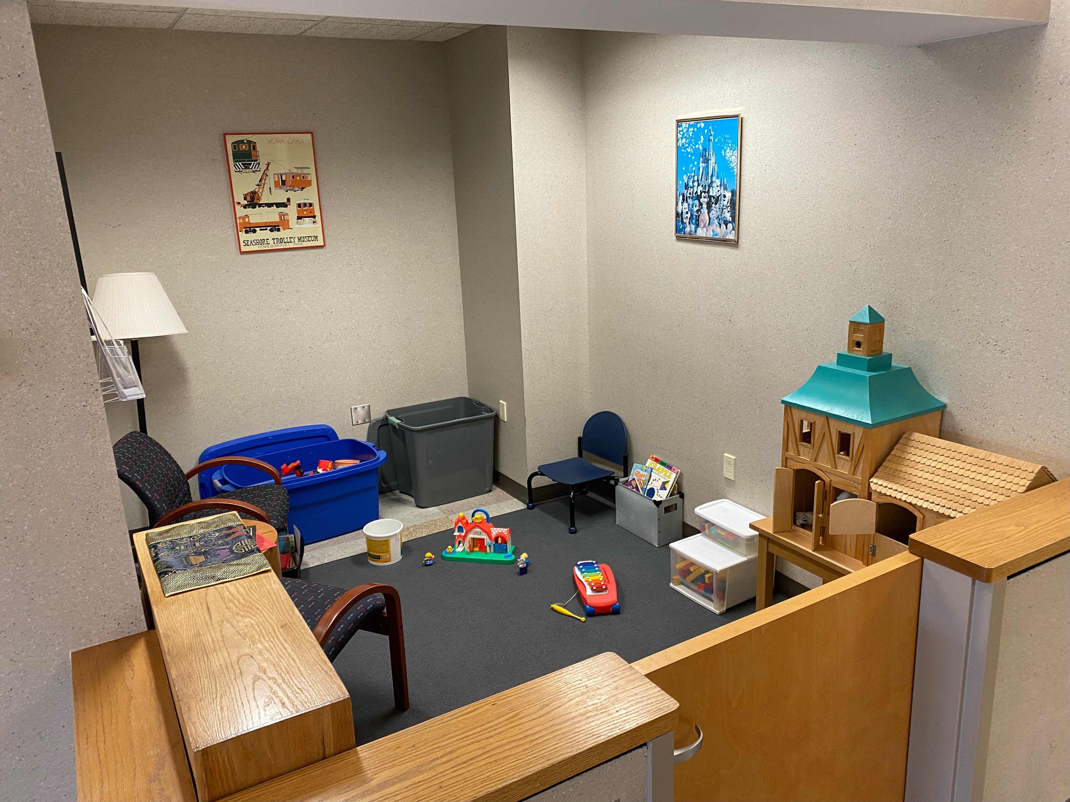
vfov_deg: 53.1
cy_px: 401
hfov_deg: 67.3
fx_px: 804
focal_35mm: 26
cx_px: 535
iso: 100
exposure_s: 1/60
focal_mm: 4.25
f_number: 1.8
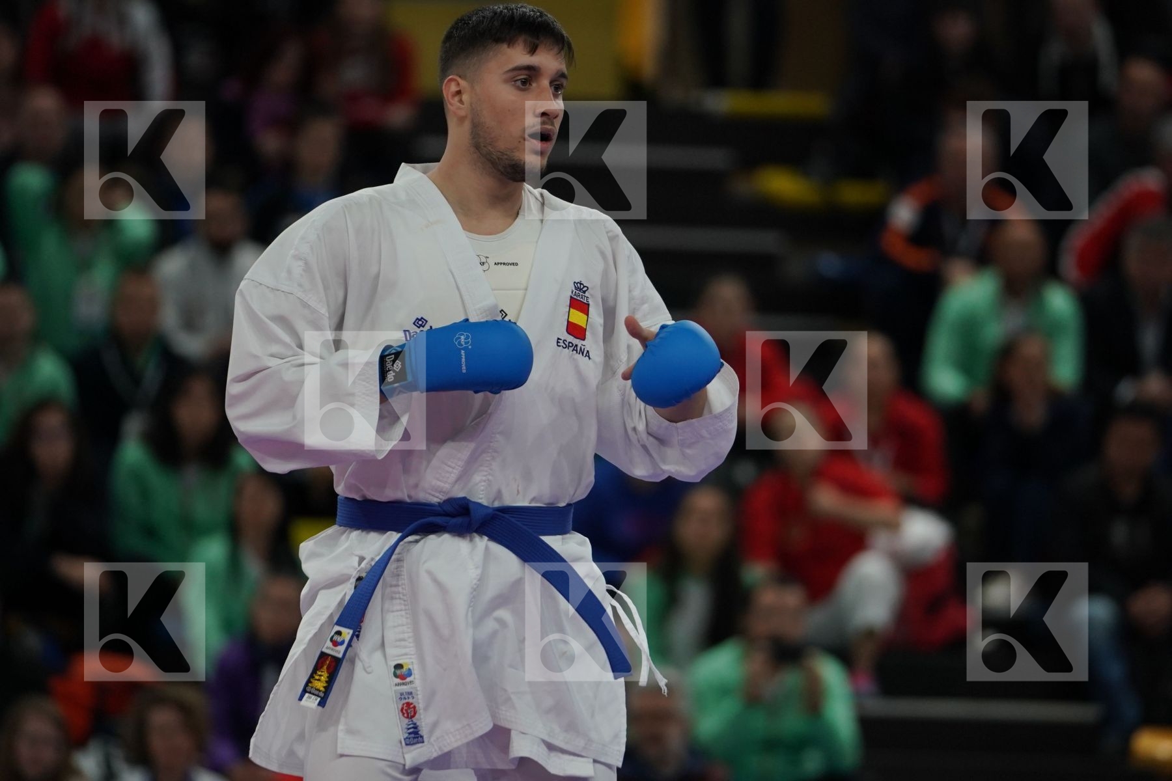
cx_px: 586
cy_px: 390
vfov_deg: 4.6
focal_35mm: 300
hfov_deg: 6.9
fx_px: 9766
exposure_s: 1/1000
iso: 1250
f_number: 2.8
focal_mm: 200
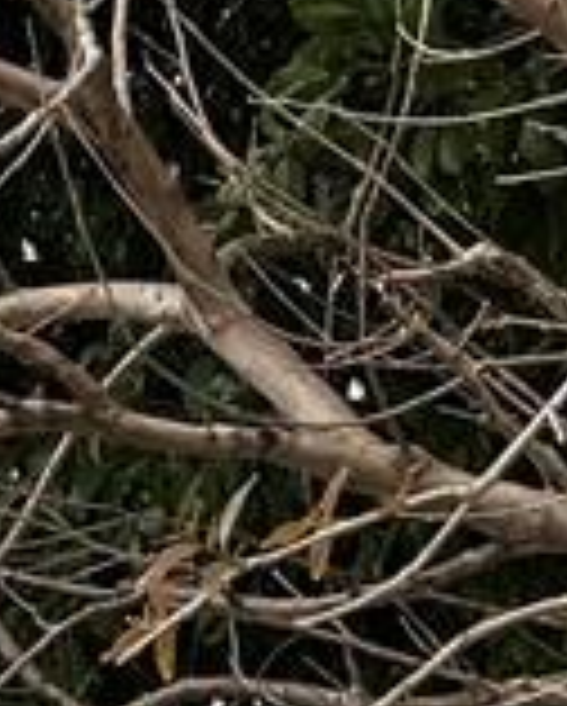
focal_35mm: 238
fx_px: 4983
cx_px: 432
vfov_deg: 7.6
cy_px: 1619
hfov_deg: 6.5
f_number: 1.78
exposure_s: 1/3802
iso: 80
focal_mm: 6.76
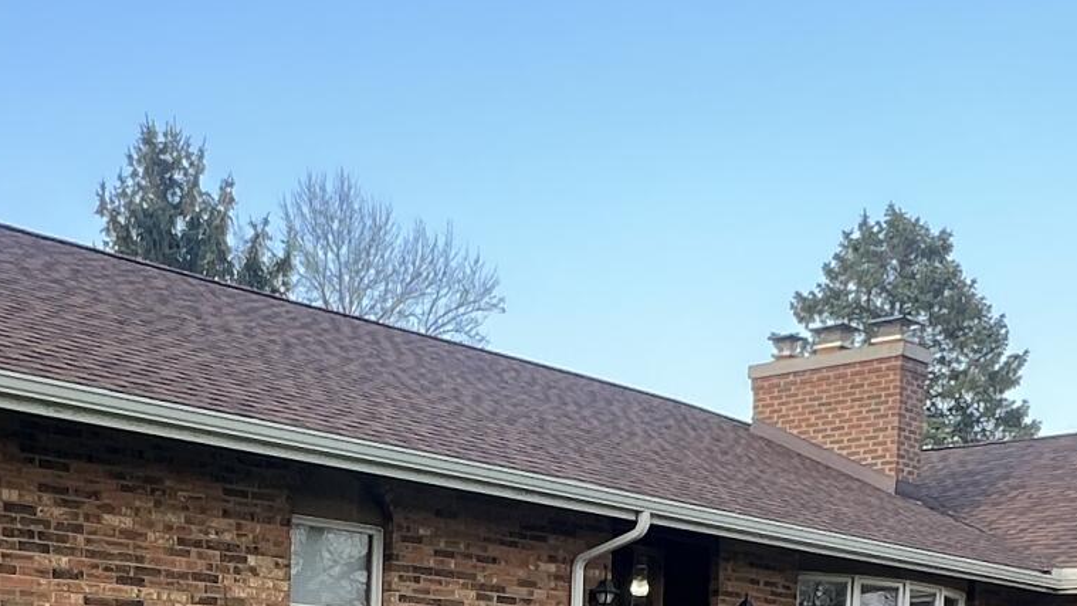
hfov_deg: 36.9
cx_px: 389
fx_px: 1599
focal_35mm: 56
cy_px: 888
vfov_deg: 19.0
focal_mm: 1.57
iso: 40
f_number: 1.8
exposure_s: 1/99
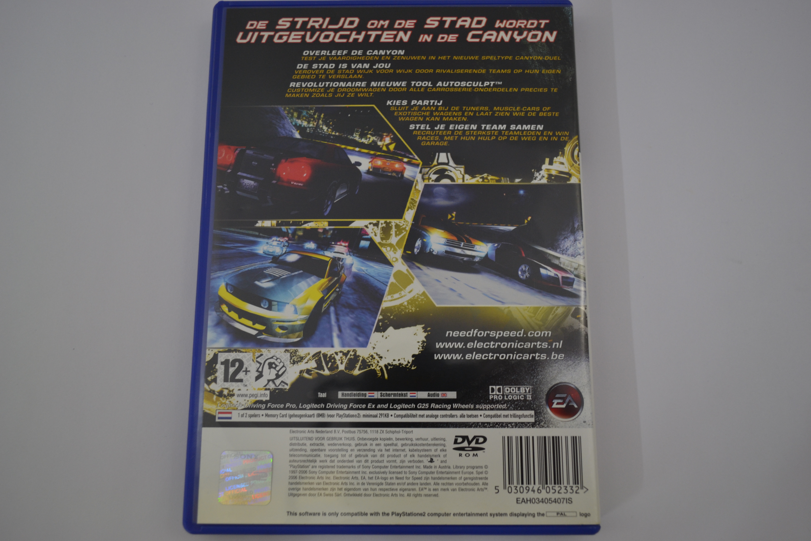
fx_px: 676
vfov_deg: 43.6
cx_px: 406
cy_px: 270
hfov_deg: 61.9
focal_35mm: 30
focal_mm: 20
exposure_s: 1/30
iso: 400
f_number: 3.8
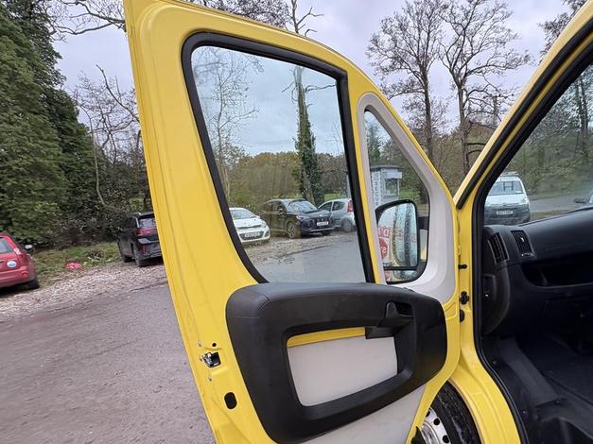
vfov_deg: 65.2
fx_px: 343
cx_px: 348
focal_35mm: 20
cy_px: 272
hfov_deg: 81.0
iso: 50
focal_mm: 2.22
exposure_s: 1/99
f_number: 2.2
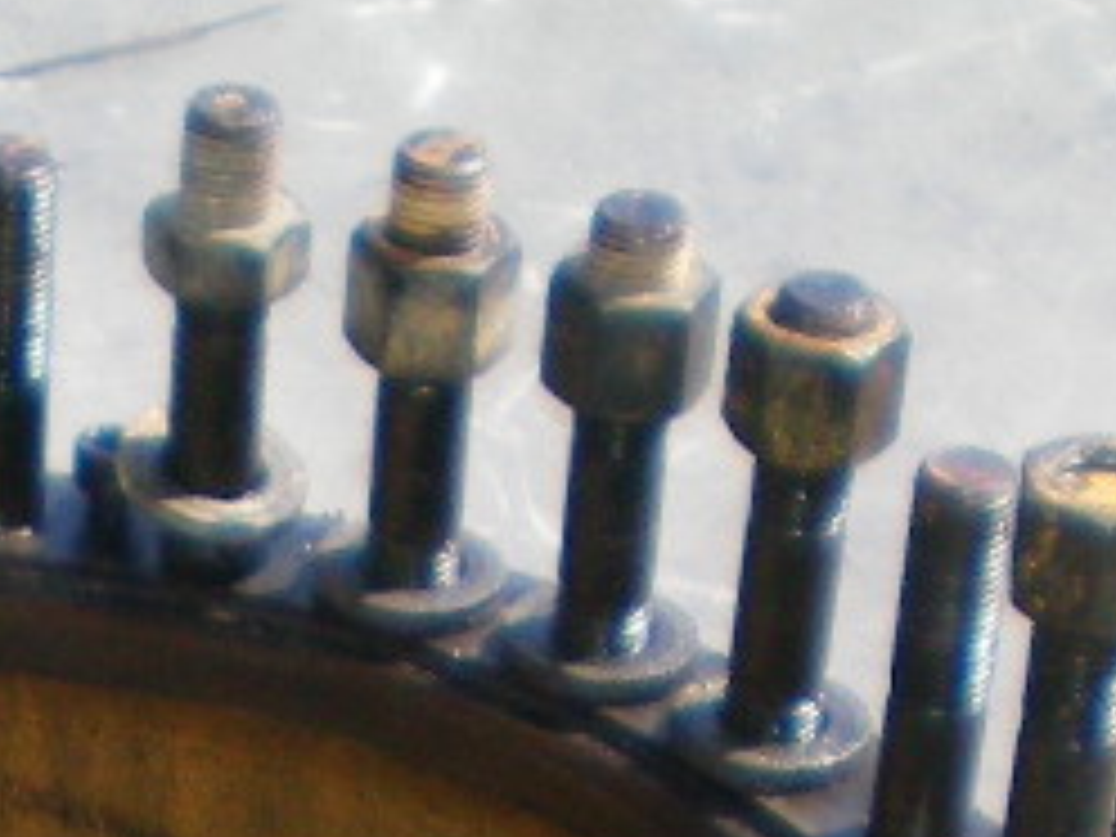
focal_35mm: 196
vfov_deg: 7.2
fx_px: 6319
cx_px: -76
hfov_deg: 10.0
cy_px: 1872
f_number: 3.1
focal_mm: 6.3
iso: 64
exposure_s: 1/500
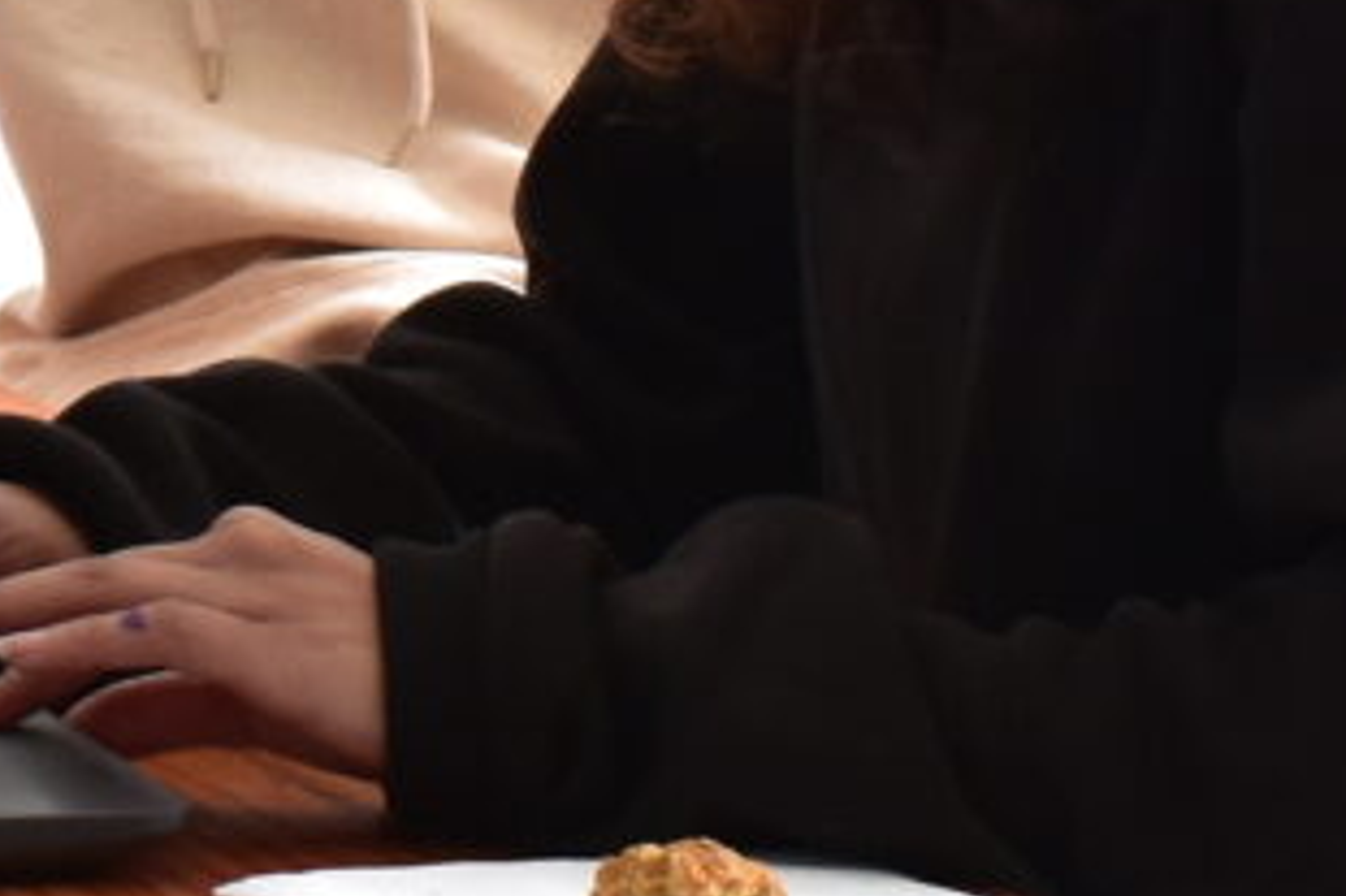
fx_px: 10351
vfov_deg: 4.9
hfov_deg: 7.2
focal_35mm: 277
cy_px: -435
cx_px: -1290
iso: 400
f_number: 6.3
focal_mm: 28
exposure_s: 1/50
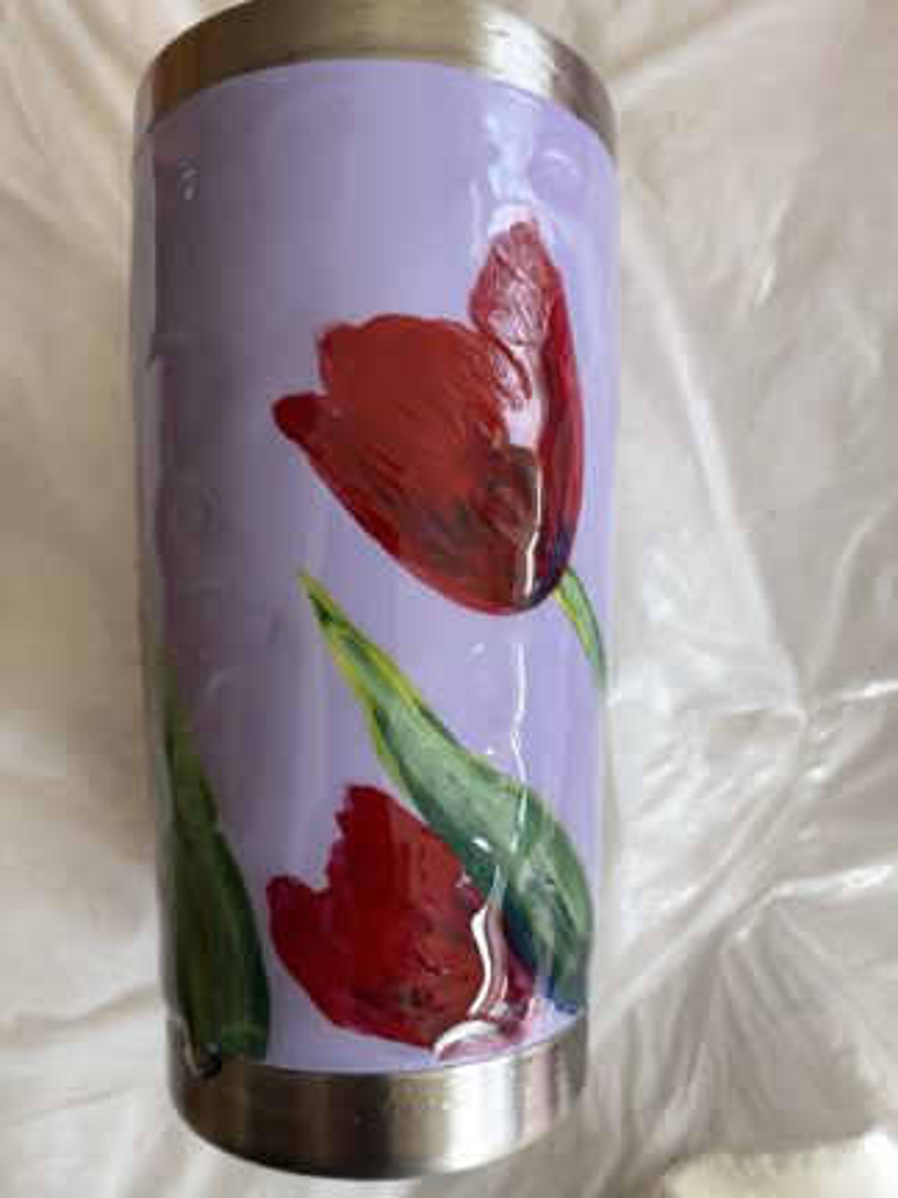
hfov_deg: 54.9
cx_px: 449
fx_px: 865
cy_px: 599
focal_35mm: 25
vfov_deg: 69.4
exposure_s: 1/121
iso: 40
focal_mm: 5.1
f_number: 1.6
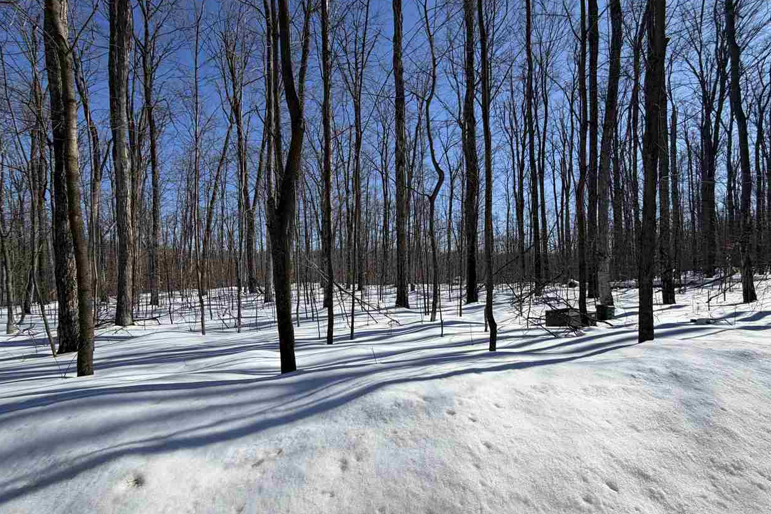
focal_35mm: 15
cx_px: 395
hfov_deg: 100.4
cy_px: 269
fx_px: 321
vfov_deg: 77.3
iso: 20
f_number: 2.2
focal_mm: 2.22
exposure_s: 1/1399
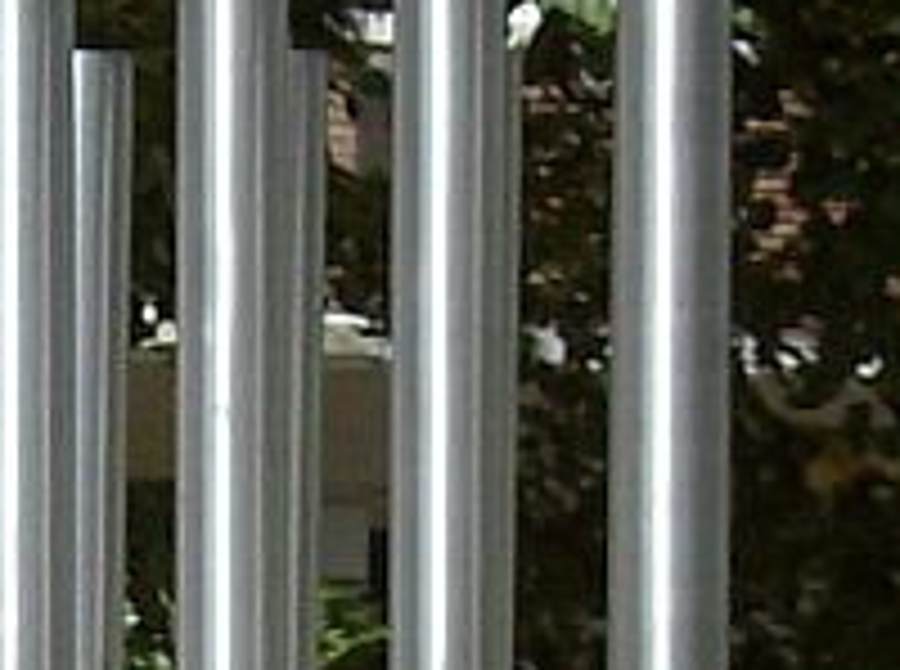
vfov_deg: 3.4
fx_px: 11309
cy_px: 1261
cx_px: -716
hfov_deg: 4.5
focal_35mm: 436
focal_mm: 14.1
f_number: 6.9
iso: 100
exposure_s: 1/340
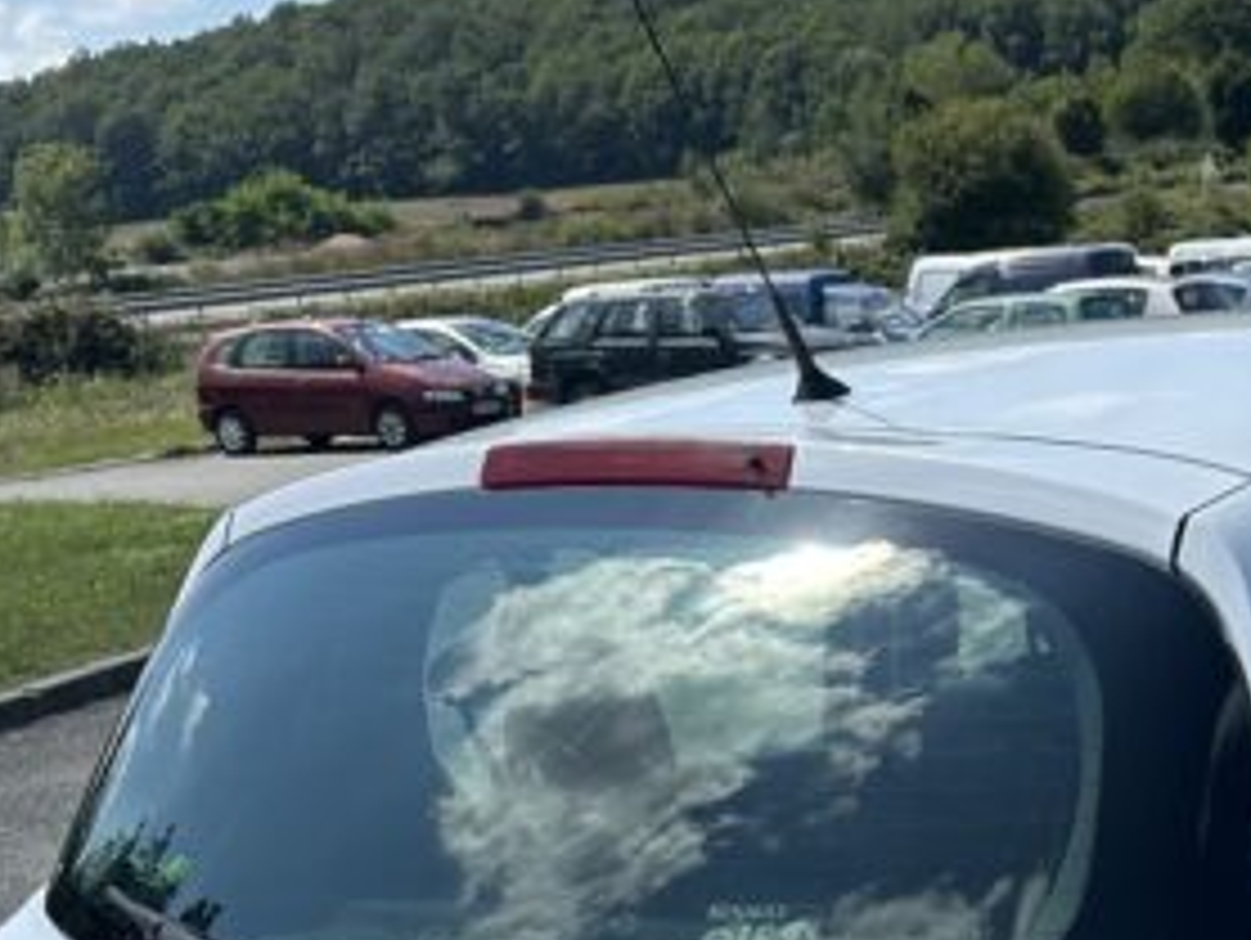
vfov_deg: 19.9
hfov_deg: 26.3
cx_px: 1318
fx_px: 2496
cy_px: 1165
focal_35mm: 69
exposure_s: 1/4545
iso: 80
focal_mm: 6.86
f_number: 1.78
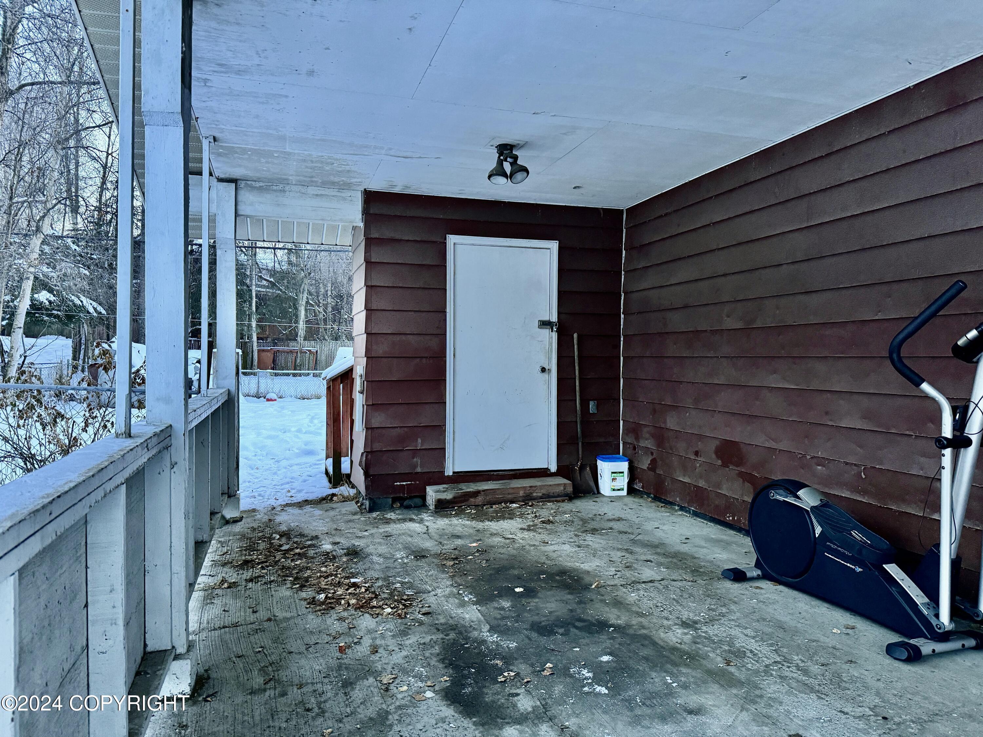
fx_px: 682
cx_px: 492
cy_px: 368
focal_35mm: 24
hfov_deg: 71.6
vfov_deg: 56.8
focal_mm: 6.76
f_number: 1.78
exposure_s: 1/60
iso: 320
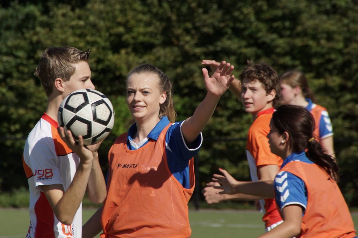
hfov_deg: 5.5
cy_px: 119
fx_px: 3728
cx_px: 179
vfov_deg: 3.7
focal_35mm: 375
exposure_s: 1/640
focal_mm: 250
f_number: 10
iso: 200
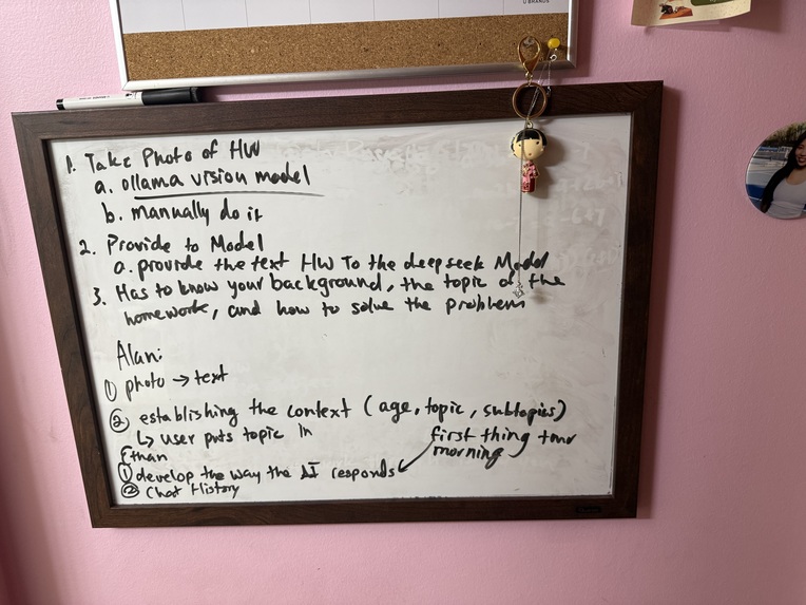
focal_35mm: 24
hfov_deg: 71.6
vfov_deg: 56.8
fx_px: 559
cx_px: 403
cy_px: 302
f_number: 1.78
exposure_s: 1/60
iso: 200
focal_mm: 6.76
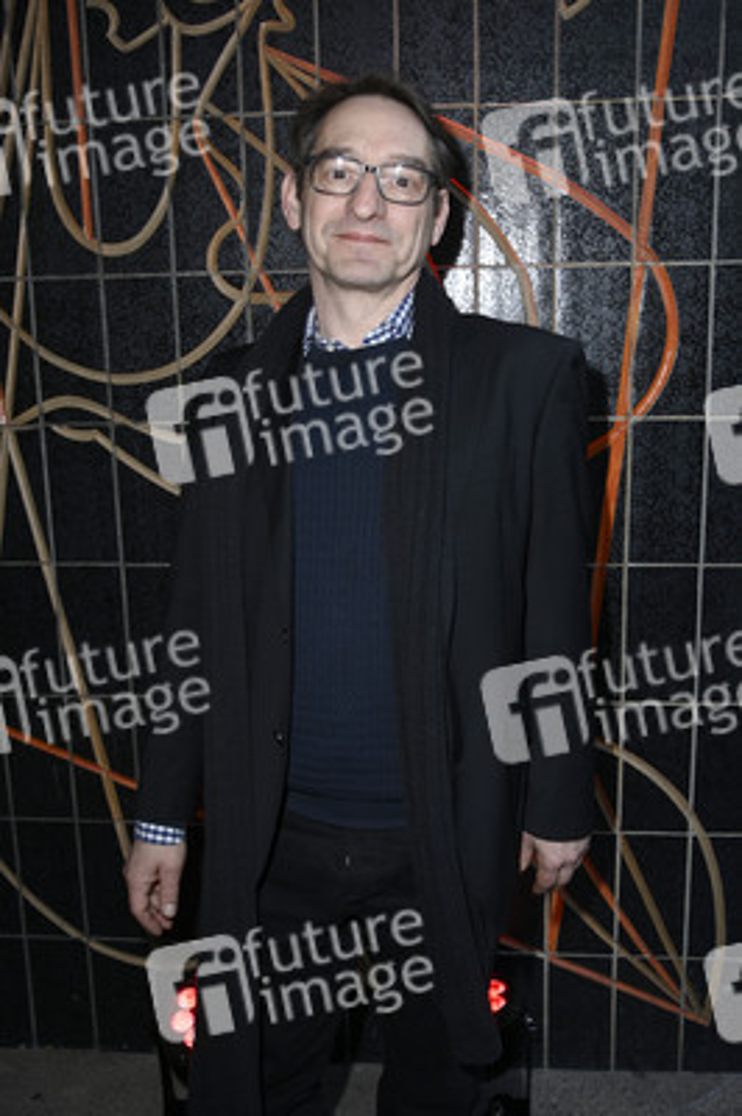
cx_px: 371
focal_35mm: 34
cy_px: 558
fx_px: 1053
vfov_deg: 55.8
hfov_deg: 38.8
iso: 400
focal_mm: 34
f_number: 5.6
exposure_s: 1/250
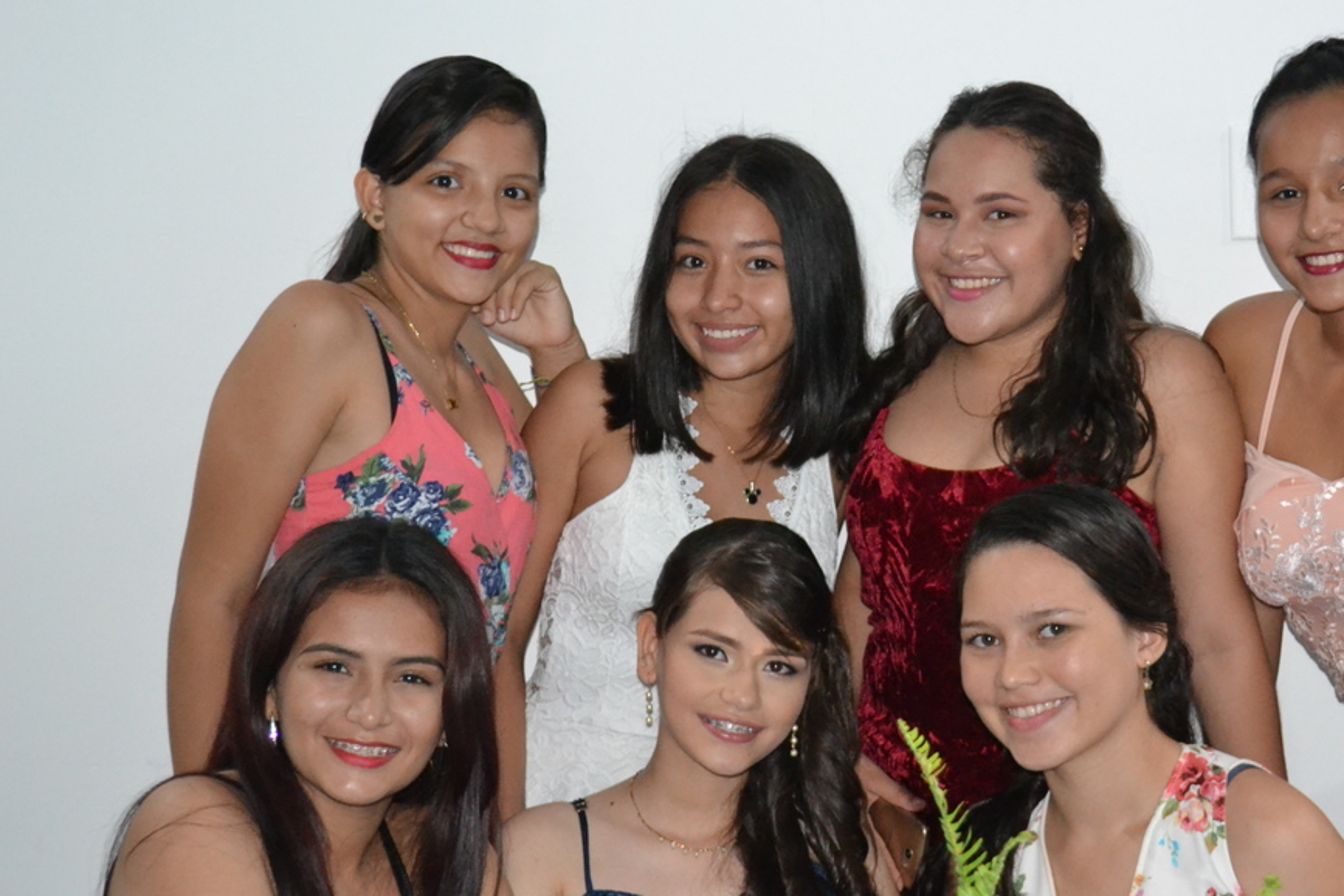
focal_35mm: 73
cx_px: 908
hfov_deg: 27.6
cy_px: 550
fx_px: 2714
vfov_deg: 18.7
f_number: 5
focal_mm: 35
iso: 3200
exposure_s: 1/60
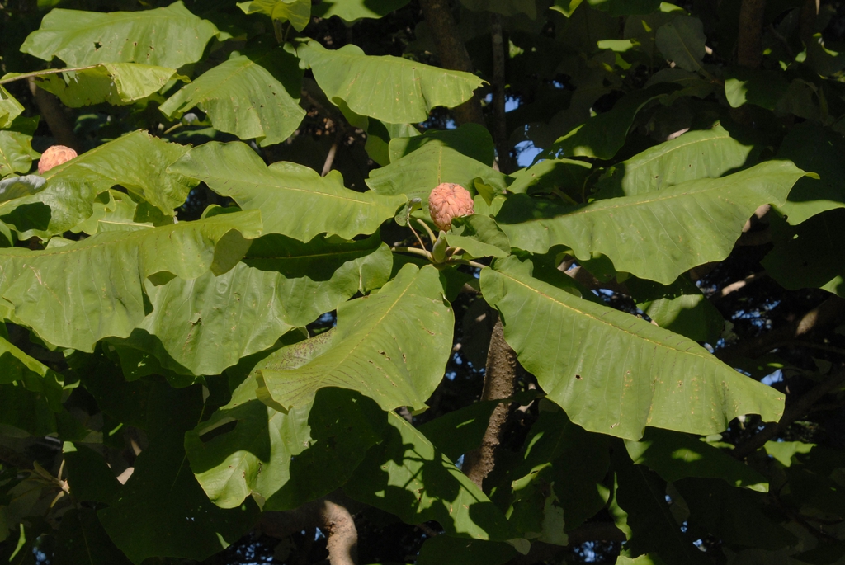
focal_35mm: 90
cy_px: 282
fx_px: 2115
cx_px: 422
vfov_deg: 15.2
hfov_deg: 22.6
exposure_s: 1/350
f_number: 10
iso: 400
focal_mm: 60
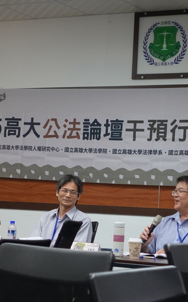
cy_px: 152
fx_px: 886
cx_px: 111
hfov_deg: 12.1
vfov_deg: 19.3
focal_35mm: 108
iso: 1250
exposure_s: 1/125
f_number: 2.8
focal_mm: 25.7
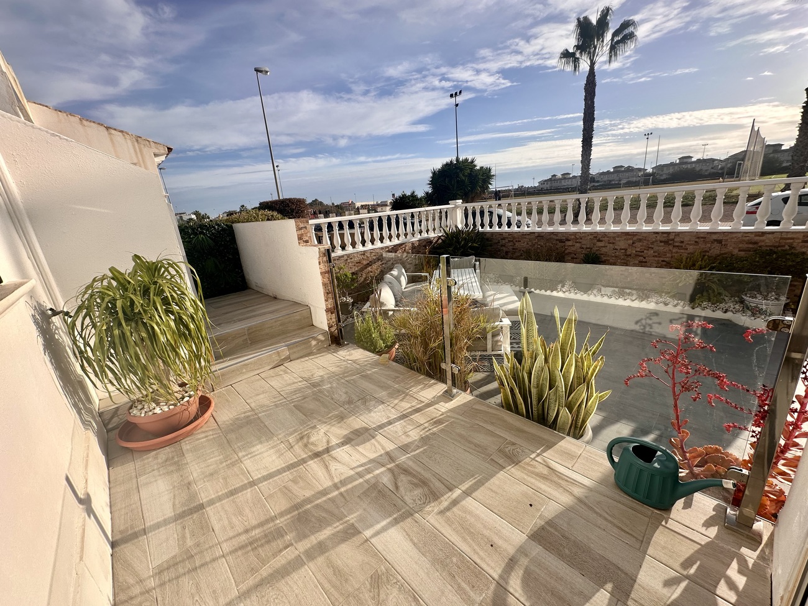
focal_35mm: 14
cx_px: 404
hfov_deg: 102.1
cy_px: 303
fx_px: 327
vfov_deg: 85.7
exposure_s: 1/2174
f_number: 2.2
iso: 50
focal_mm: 2.22
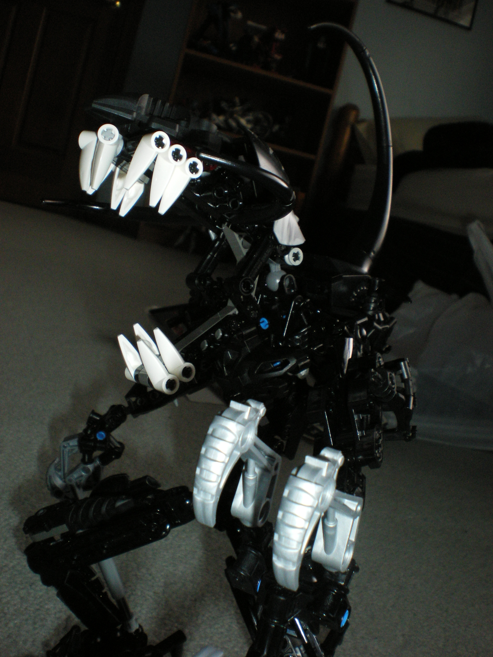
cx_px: 251
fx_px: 703
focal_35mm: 37
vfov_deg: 50.1
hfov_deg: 38.7
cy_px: 324
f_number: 4.6
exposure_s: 1/50
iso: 320
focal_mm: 6.3
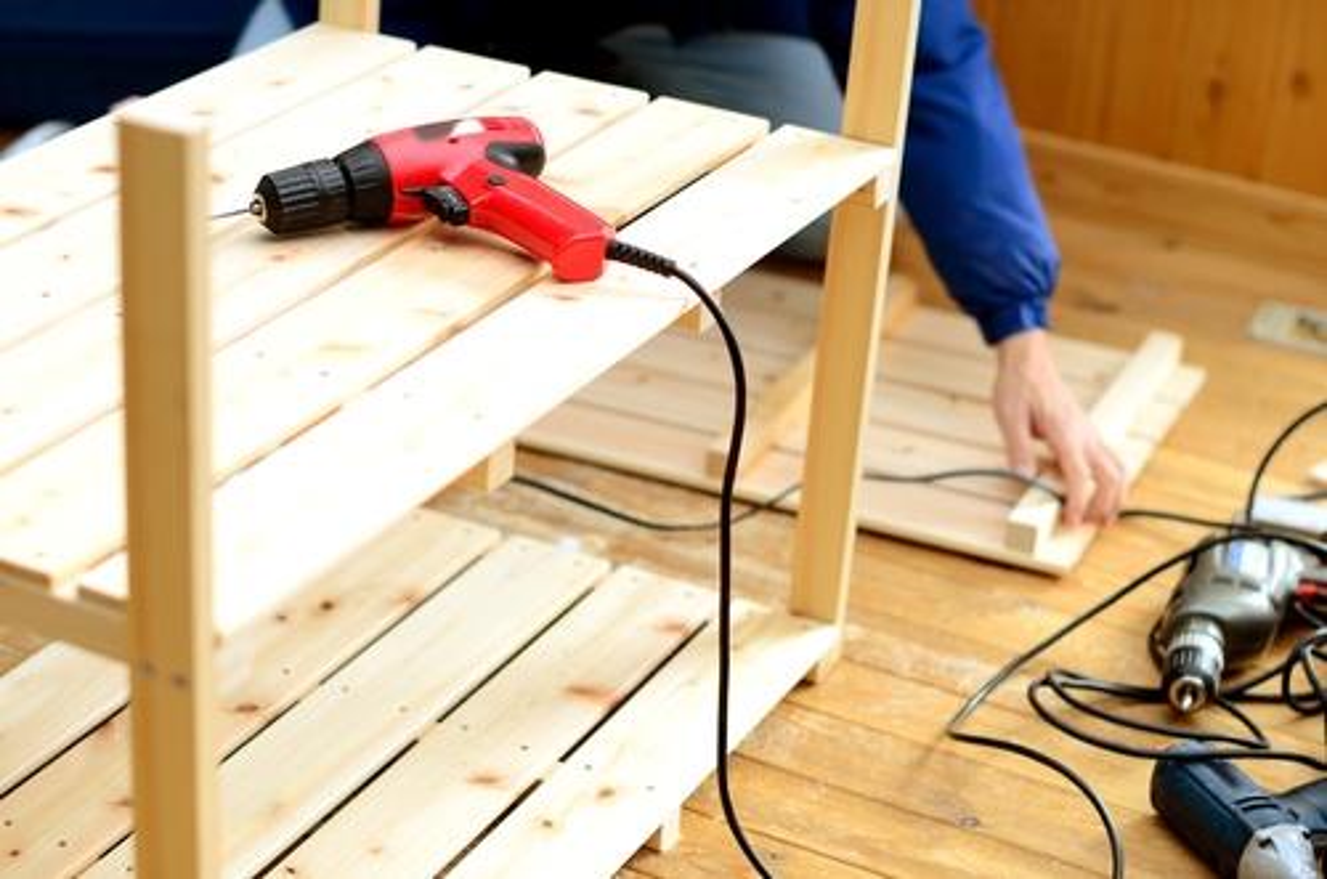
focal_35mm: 75
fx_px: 2758
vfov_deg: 18.1
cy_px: 440
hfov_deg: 27.0
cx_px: 664
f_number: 2.2
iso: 125
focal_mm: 50
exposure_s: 1/320
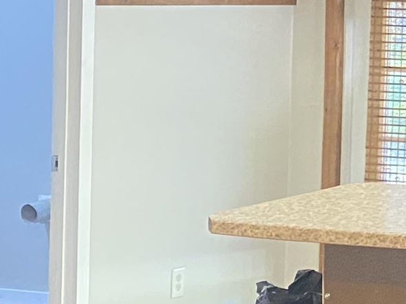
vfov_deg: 11.0
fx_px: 1572
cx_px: 765
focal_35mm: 134
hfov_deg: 13.1
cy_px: 24
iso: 500
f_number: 1.8
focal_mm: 4.25
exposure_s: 1/60
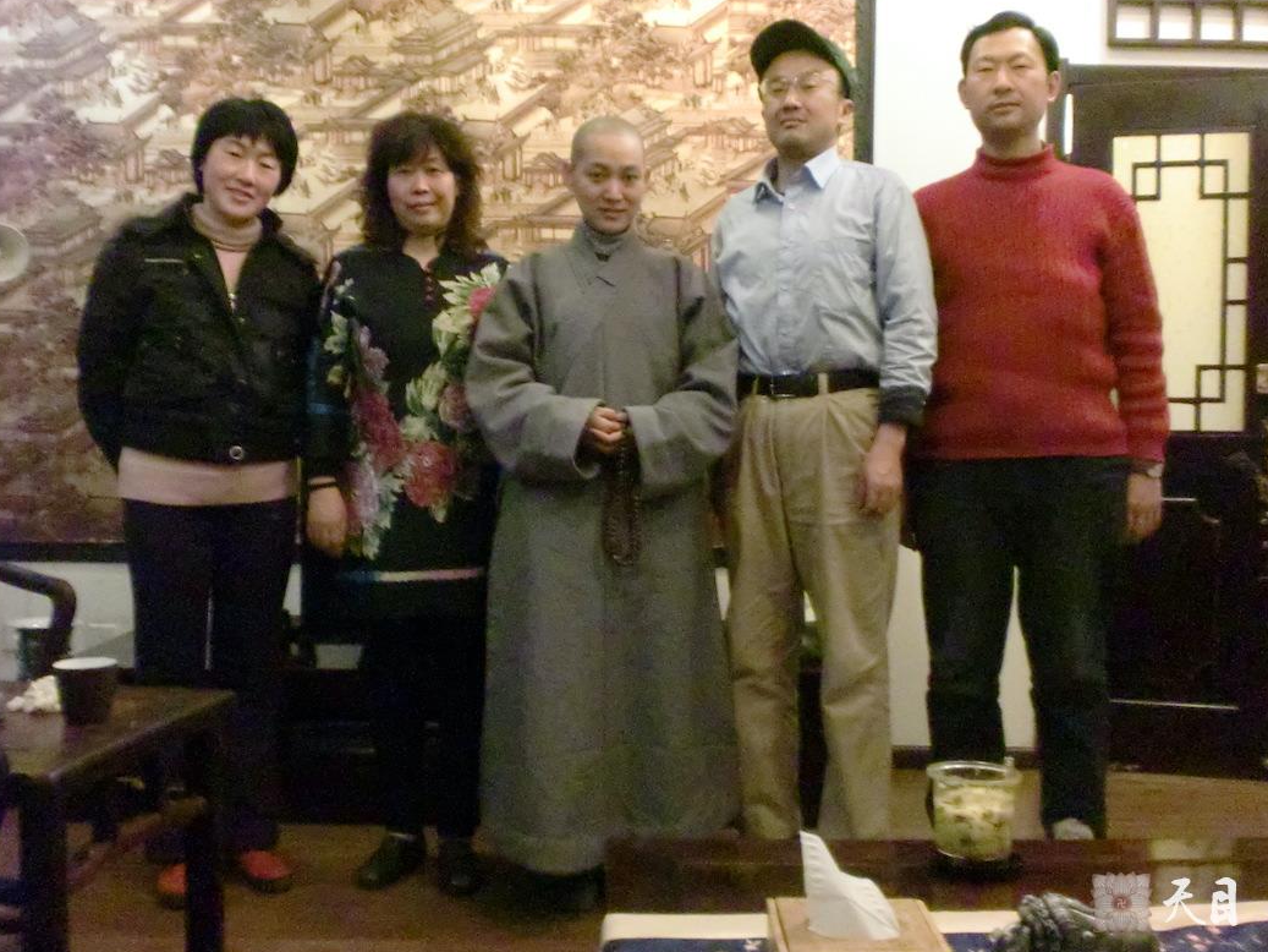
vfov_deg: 39.7
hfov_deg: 51.3
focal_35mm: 36
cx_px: 621
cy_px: 472
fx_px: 1319
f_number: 3.1
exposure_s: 1/20
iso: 1600
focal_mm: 6.3
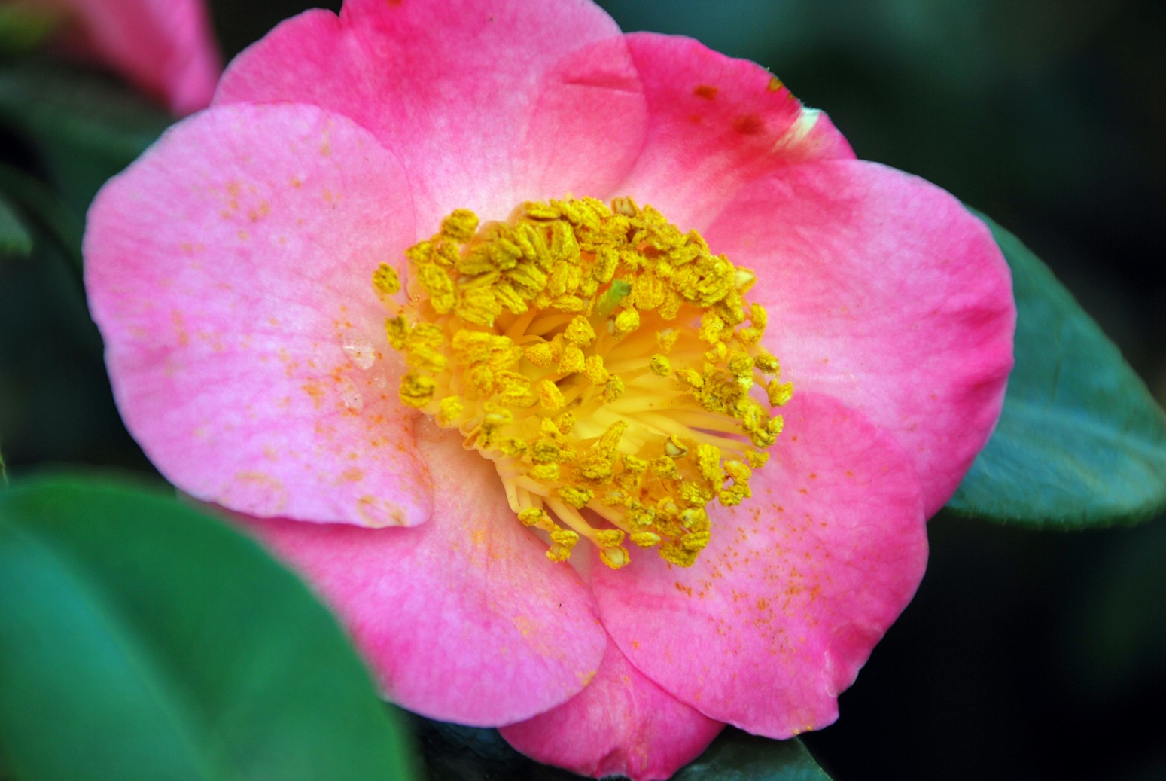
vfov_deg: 3.4
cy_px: 390
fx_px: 13133
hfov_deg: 5.1
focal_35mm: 405
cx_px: 583
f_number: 7.1
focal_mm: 270
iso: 100
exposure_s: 1/80
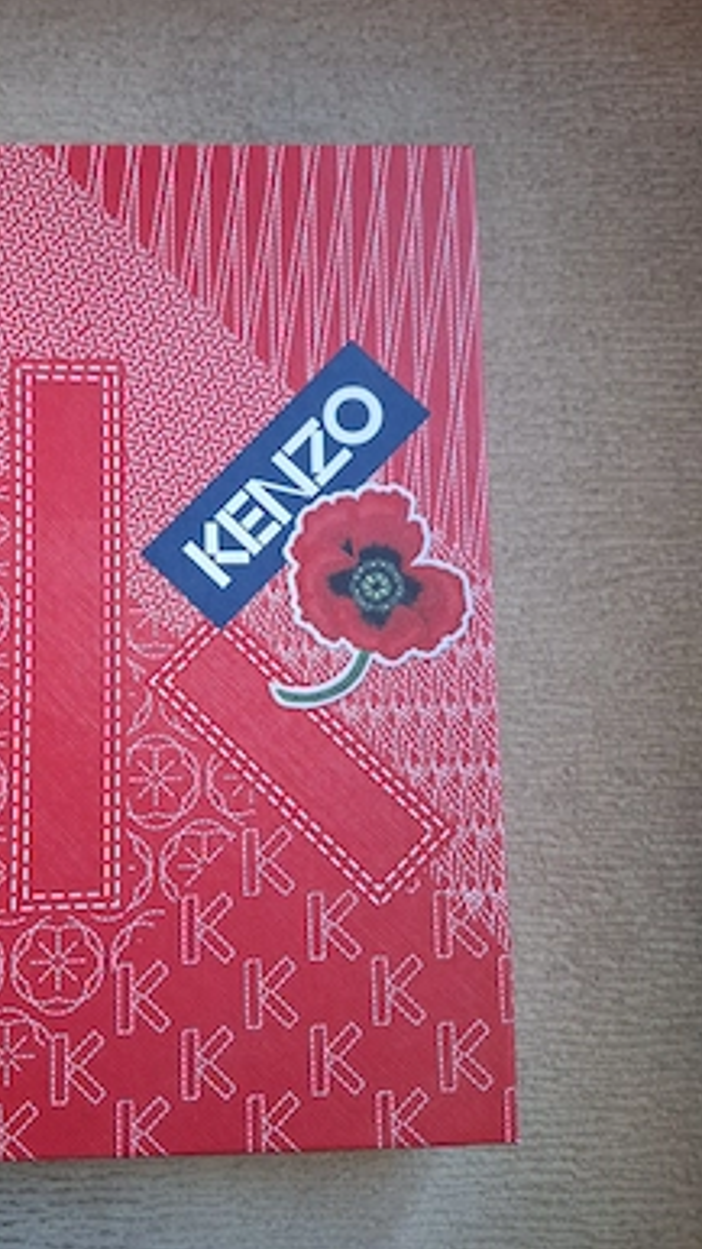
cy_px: 637
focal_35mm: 26
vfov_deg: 71.9
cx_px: 230
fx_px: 861
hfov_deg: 43.7
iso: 160
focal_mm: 5.54
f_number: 1.8
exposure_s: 1/50
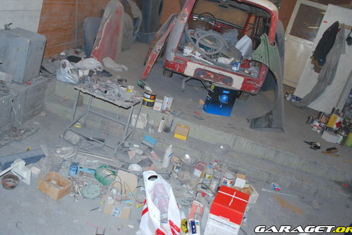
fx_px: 313
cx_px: 158
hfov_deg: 58.6
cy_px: 96
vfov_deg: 41.0
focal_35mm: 32
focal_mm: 18
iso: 200
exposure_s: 1/60
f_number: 3.5
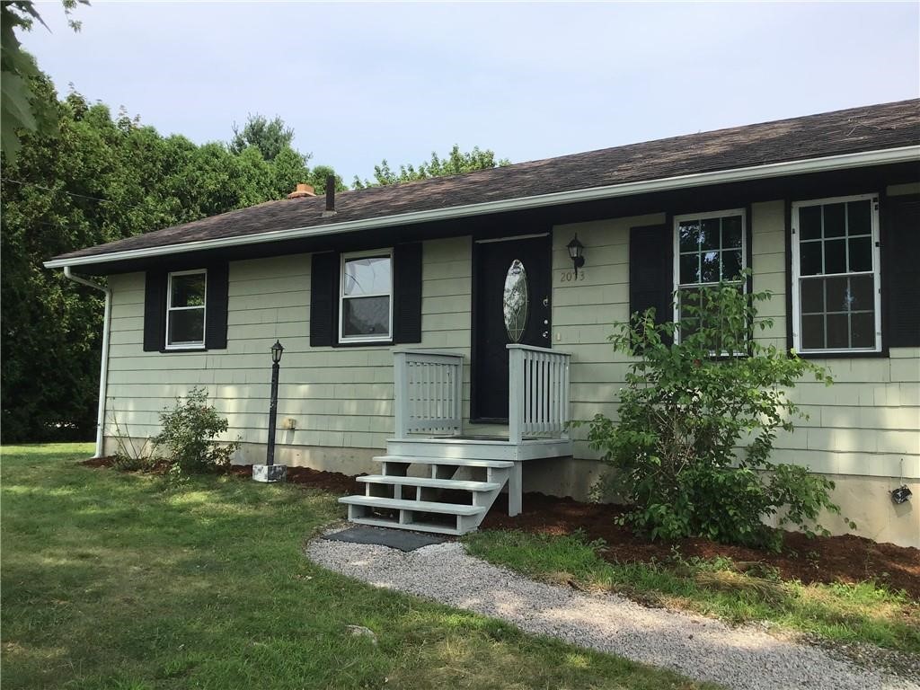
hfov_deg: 58.4
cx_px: 460
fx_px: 824
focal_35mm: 31
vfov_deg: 45.4
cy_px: 345
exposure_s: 1/886
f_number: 2.4
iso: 25
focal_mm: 3.3
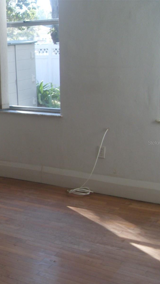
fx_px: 407
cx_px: -20
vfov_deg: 38.5
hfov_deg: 21.0
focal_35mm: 54
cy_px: 142
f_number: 2.8
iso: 100
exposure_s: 1/90
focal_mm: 6.3
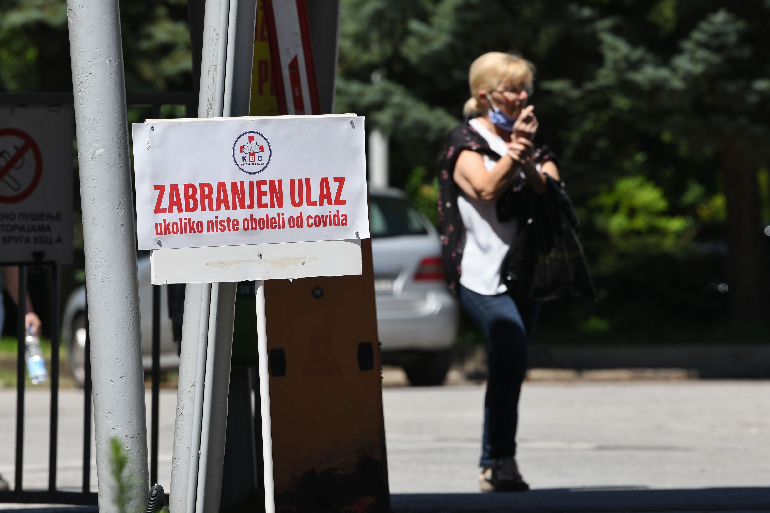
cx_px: 385
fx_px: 4063
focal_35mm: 190
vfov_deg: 7.2
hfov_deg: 10.8
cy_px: 256
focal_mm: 190
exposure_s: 1/400
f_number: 5.6
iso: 64
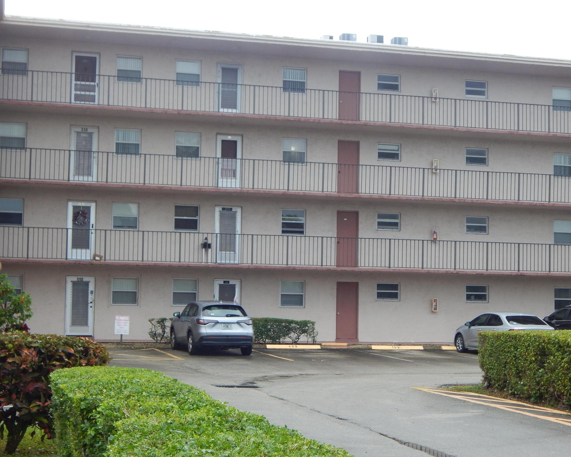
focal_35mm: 64
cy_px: 229
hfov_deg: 29.6
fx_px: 1082
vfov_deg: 23.8
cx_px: 272
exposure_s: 1/50
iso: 125
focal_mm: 10.9
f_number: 4
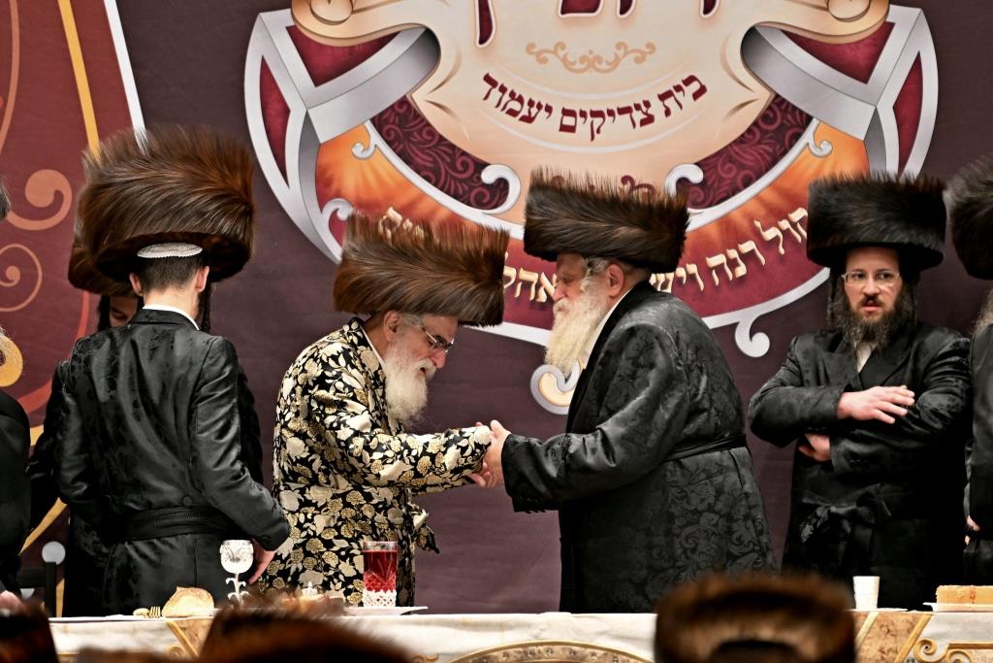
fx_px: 8276
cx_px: 496
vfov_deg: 4.6
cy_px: 332
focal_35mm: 300
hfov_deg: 6.9
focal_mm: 200
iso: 400
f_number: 2.8
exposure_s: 1/250
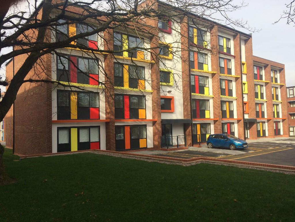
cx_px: 148
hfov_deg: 61.7
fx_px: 247
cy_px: 111
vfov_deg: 48.2
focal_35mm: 29
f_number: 2.2
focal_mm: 4.15
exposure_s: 1/892
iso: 32
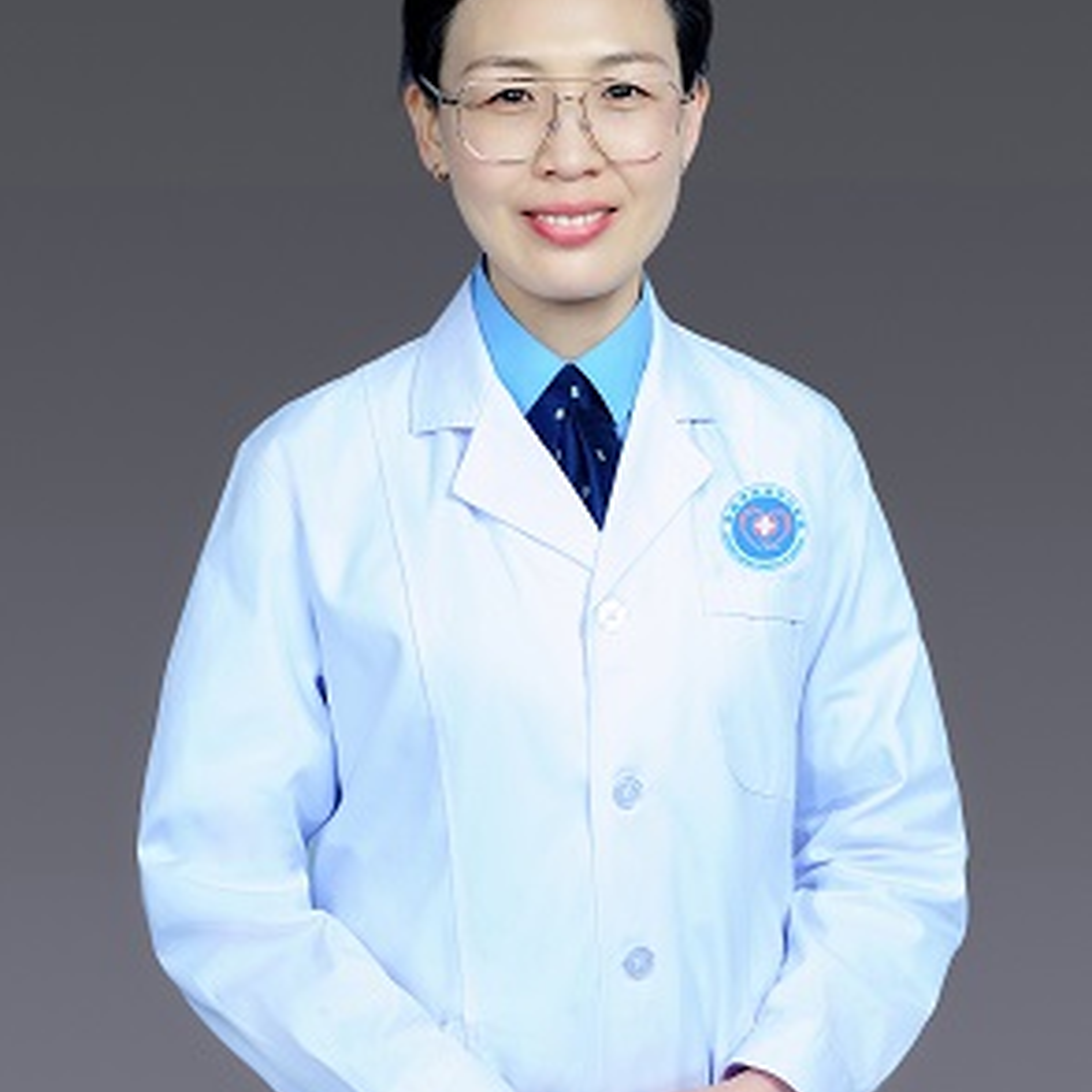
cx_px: 539
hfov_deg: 26.5
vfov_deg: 26.5
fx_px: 2320
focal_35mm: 65
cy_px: 620
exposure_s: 1/160
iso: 200
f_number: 10
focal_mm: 50
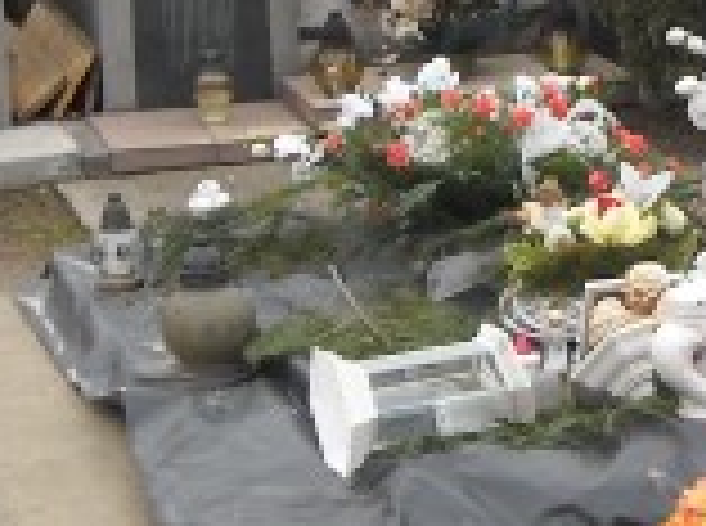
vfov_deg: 10.3
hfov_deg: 13.6
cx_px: 702
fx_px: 2910
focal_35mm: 143
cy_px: 135
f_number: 2.8
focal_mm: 5.7
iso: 64
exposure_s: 1/184
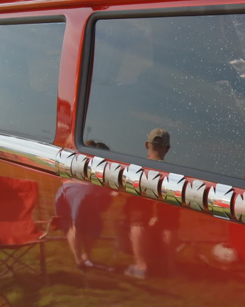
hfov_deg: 17.7
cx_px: 228
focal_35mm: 85
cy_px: 154
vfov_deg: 22.5
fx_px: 771
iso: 200
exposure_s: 1/200
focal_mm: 40
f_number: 7.1
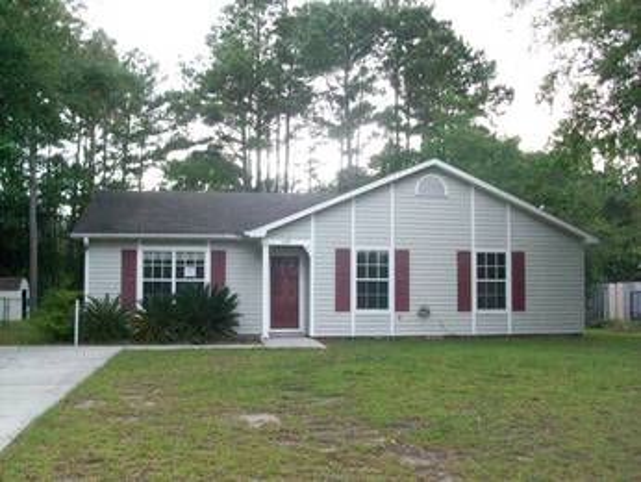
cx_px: 320
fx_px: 630
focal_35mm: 34
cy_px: 241
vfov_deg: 41.8
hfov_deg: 53.9
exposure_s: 1/128
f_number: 2.8
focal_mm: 5.7
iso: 514
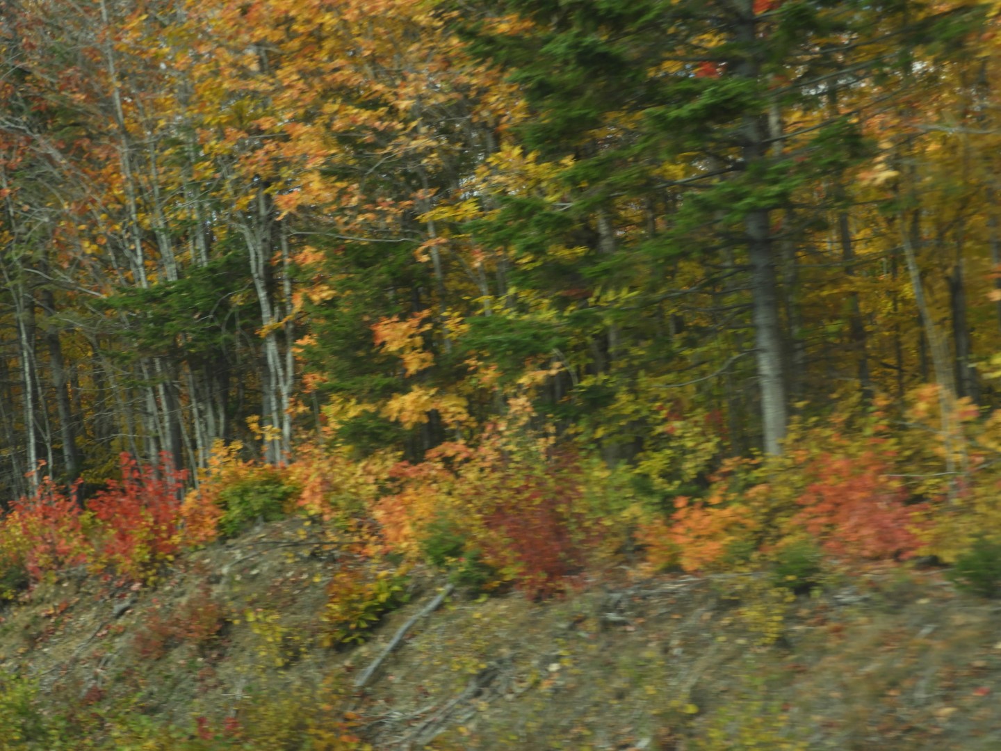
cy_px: 376
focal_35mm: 95
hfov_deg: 20.7
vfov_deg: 15.6
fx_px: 2747
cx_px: 500
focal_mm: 17
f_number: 4.8
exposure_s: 1/200
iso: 100
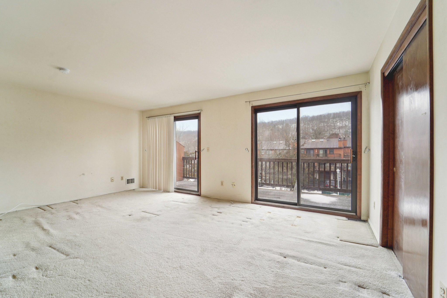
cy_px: 149
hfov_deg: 104.3
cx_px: 224
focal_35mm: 14
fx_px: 174
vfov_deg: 81.2
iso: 400
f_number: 8
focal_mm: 14
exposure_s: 1/40
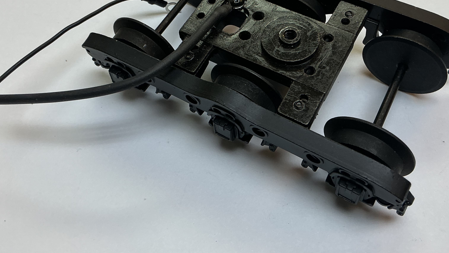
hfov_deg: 48.3
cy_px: 30
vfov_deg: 27.4
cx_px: 237
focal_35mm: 42
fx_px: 500
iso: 32
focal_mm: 3
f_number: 1.8
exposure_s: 1/100
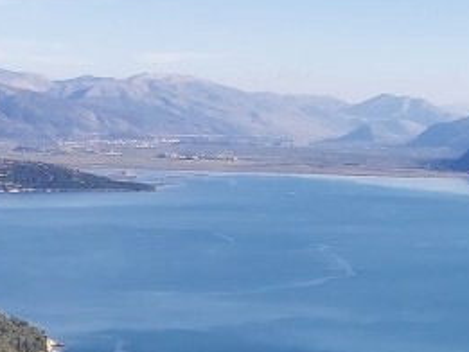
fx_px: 1383
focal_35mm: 102
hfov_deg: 18.6
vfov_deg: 14.2
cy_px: 393
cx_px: -22
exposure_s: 1/1593
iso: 64
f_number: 1.7
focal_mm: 3.92
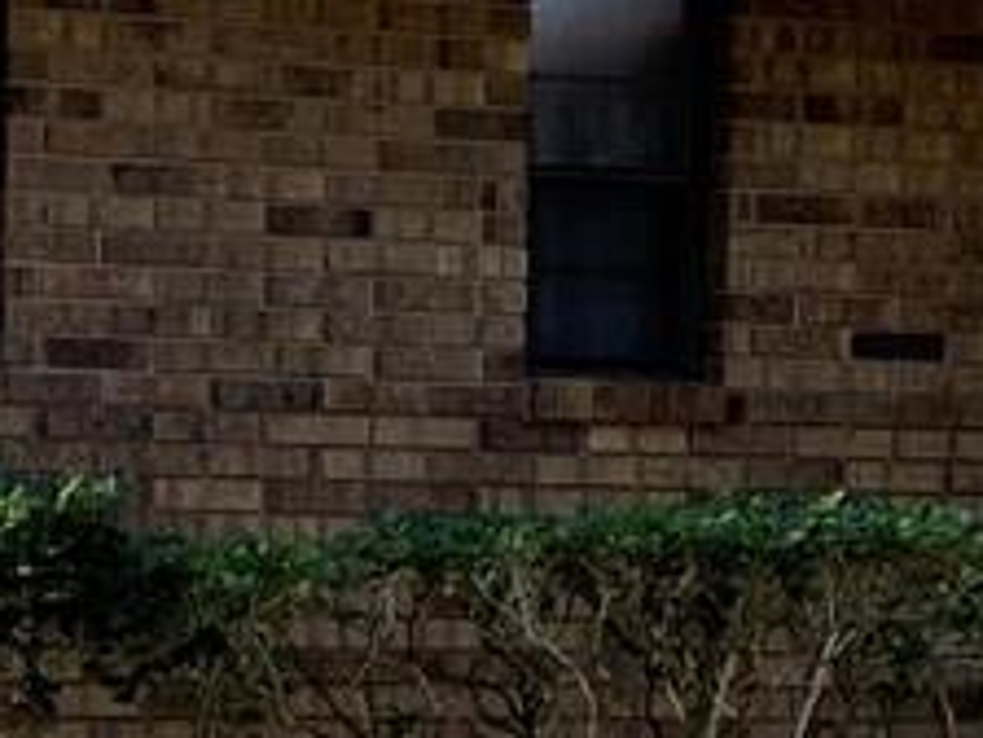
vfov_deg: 7.0
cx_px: -513
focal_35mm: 207
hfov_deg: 9.3
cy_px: 1265
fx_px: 5878
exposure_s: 1/465
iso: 16
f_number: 1.8
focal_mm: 3
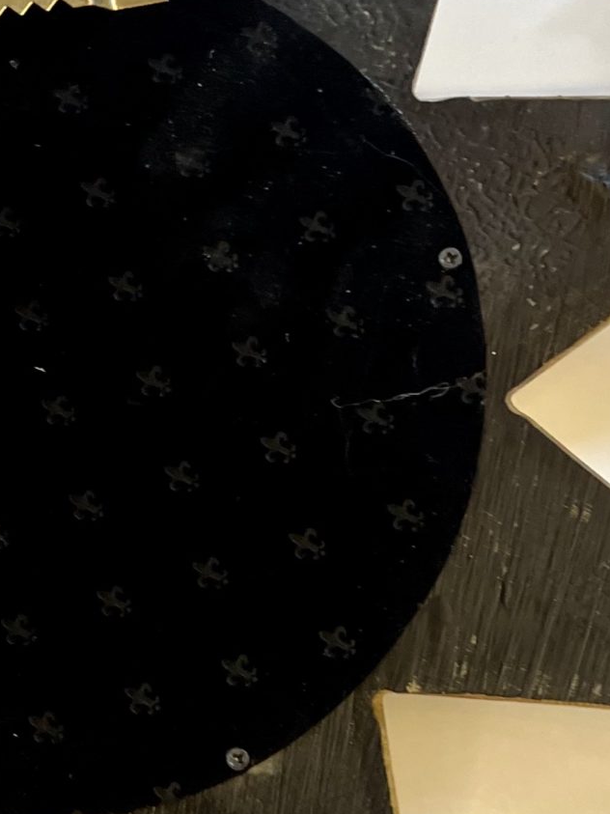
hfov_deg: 18.4
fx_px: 1857
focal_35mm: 79
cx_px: 94
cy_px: 514
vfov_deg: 24.6
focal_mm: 5.7
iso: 160
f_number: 1.5
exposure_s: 1/50
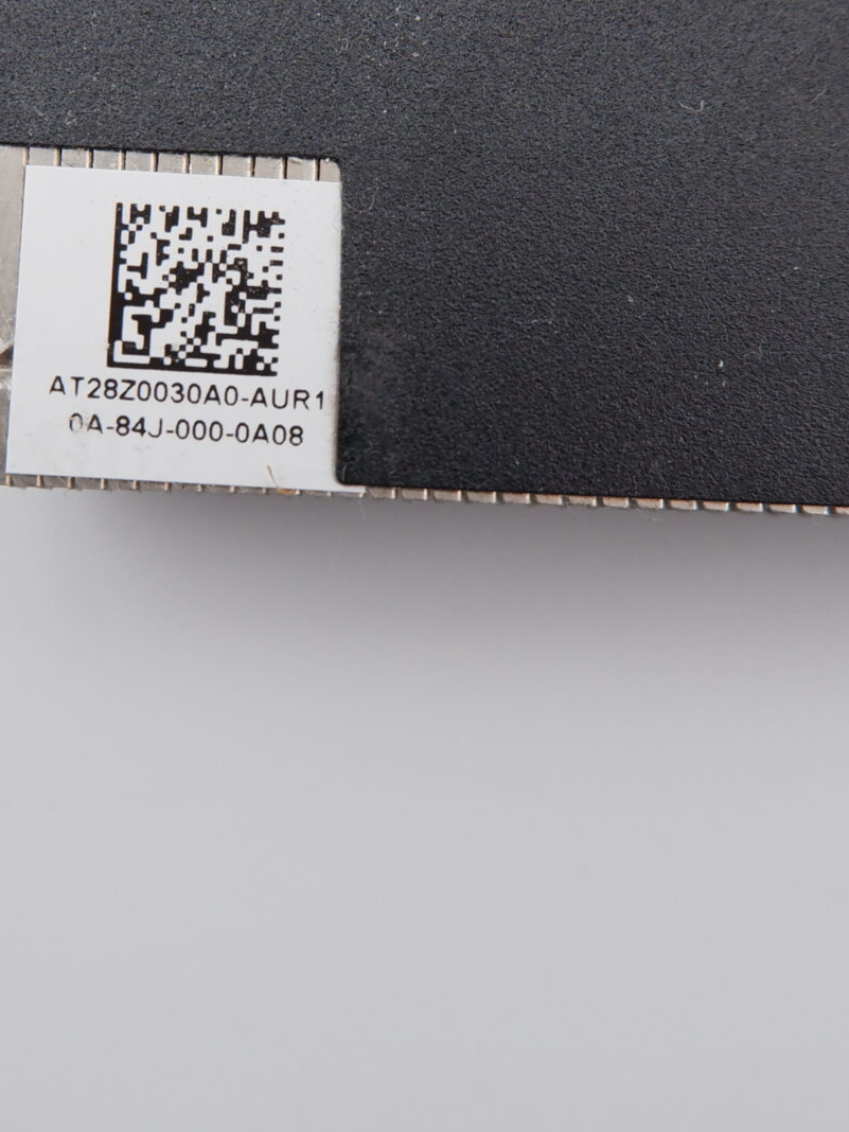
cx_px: 224
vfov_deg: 35.6
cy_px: 325
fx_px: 1733
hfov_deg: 27.2
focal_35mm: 53
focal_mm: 15
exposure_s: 1/180
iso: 800
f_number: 5.6
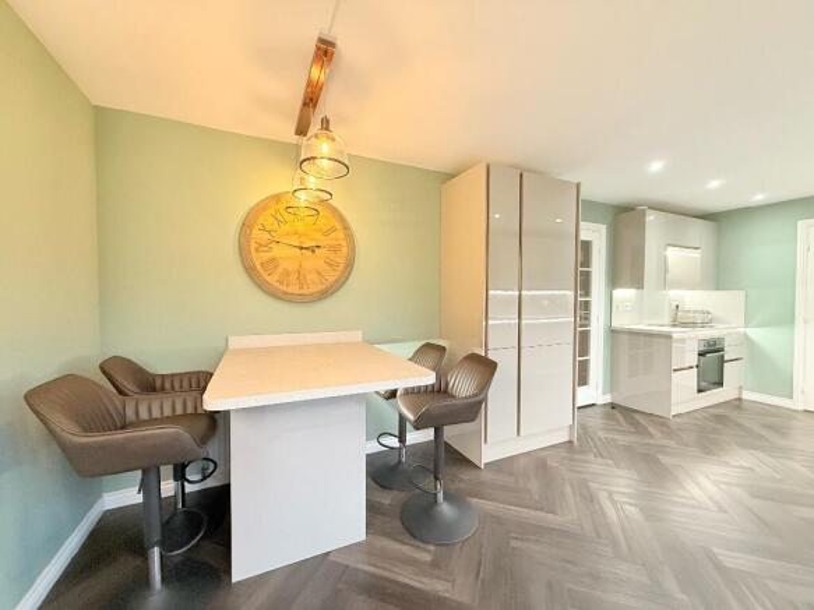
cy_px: 305
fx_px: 329
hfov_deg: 102.1
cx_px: 407
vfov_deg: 85.7
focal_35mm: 14
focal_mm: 2.22
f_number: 2.2
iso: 400
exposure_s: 1/100
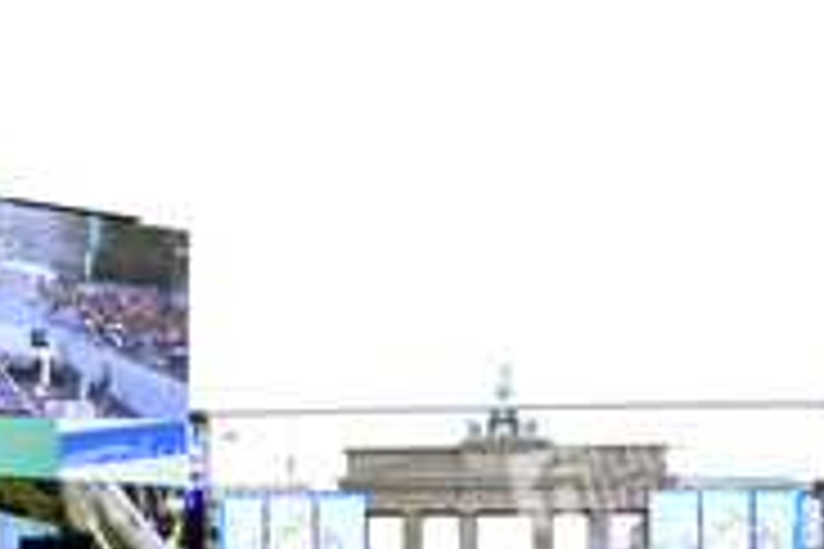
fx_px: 1579
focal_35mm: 69
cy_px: 590
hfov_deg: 28.9
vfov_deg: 19.0
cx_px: 236
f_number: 14
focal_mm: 28
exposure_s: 1/250
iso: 2000
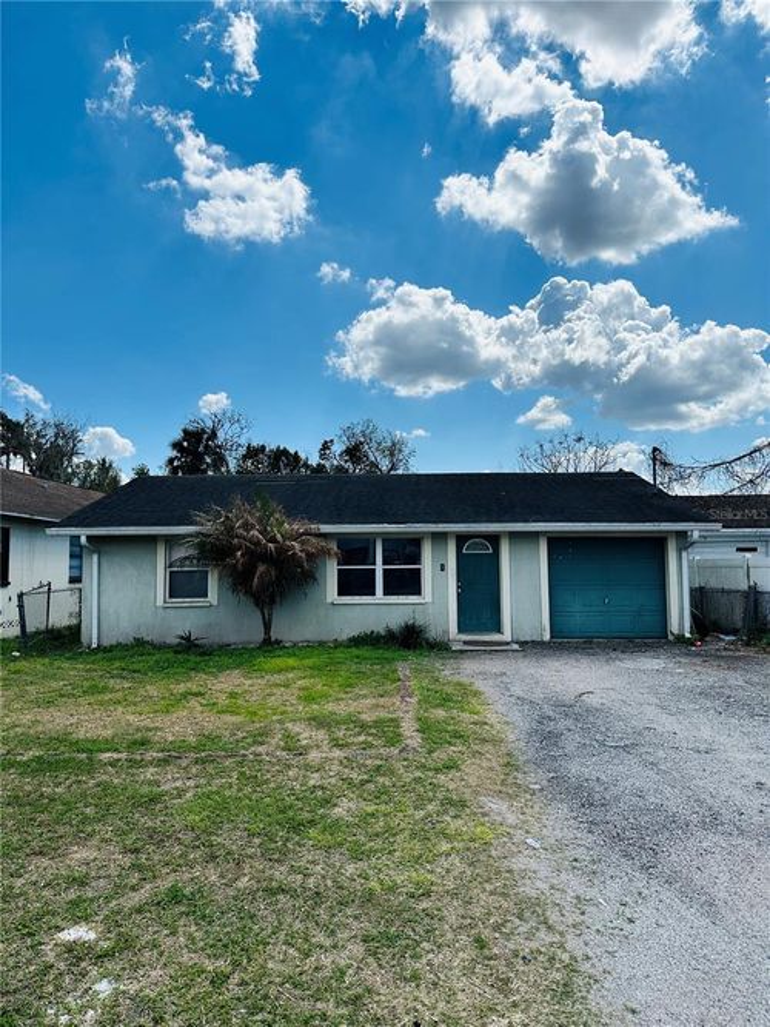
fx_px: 712
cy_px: 514
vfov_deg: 71.6
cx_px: 385
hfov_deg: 56.8
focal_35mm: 24
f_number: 1.78
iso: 80
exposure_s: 1/8929
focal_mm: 6.86
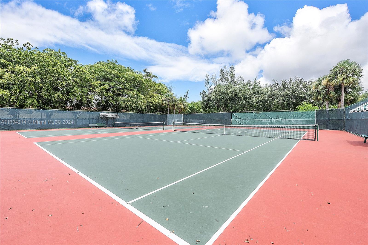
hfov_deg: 100.4
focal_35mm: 15
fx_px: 153
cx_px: 184
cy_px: 122
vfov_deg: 77.3
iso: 200
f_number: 8
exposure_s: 1/320
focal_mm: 10
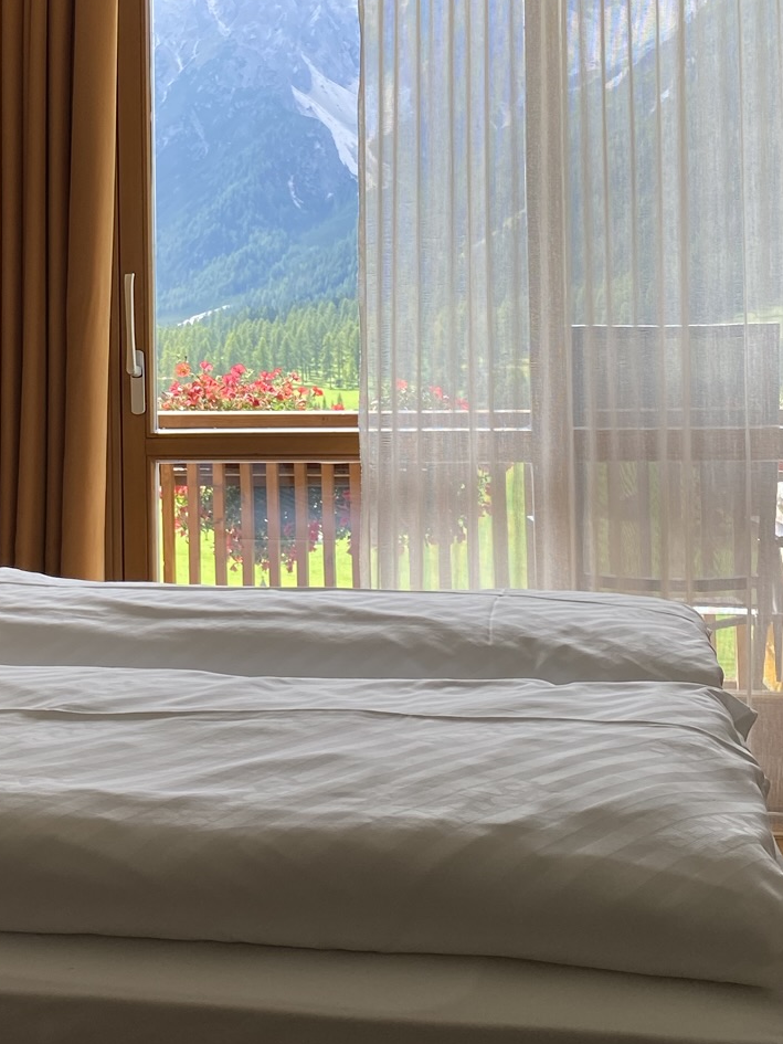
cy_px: 315
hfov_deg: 25.9
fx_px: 1658
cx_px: 123
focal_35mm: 55
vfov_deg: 34.5
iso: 32
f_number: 1.8
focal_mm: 4.25
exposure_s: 1/186
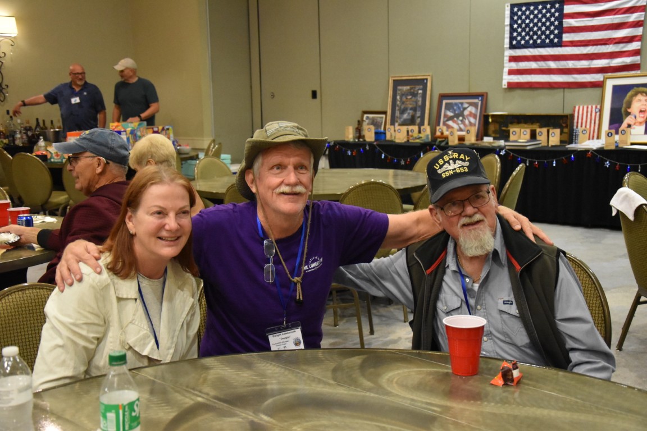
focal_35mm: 48
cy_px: 216
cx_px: 324
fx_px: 863
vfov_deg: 28.1
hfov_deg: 41.1
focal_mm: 32
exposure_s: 1/60
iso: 4500
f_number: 4.2
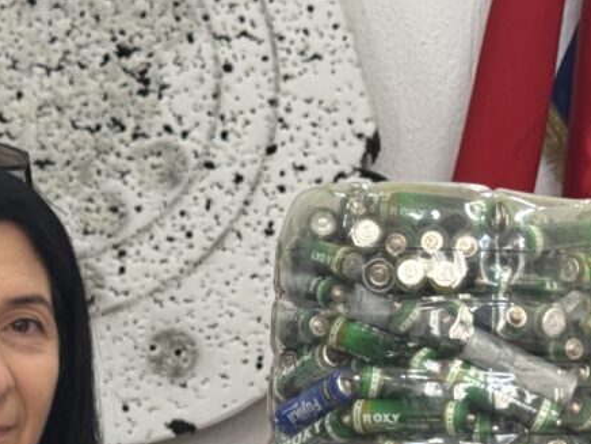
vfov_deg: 10.4
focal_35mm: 141
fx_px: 2407
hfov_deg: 14.0
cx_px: 362
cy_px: 454
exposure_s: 1/50
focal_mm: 6.76
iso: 50
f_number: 1.78
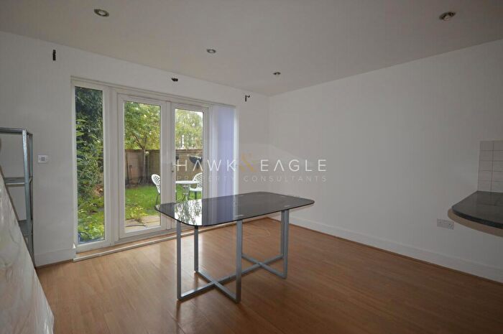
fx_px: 241
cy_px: 167
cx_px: 252
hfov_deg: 92.5
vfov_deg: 69.5
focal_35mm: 17
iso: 500
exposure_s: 1/60
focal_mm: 11.5
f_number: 4.2
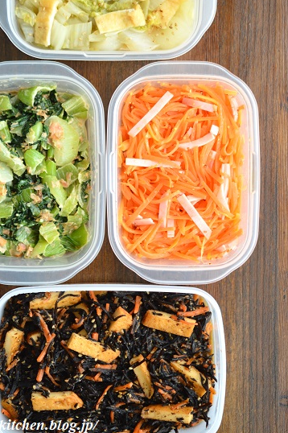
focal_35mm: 78
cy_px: 179
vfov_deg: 26.0
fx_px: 937
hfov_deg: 17.4
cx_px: 105
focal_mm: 40
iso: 200
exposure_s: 1/50
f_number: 3.5
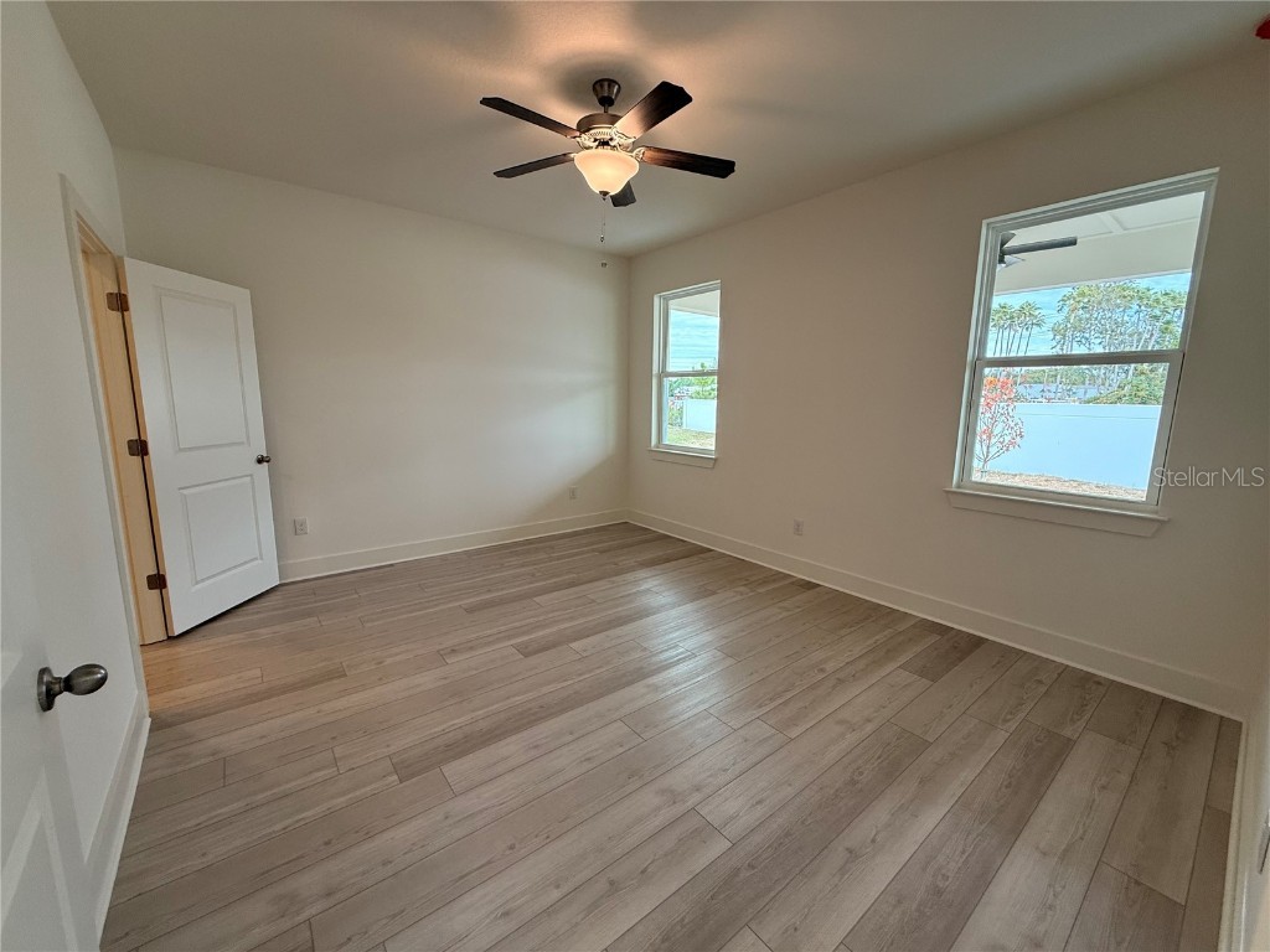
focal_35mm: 14
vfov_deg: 85.7
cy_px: 476
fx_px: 514
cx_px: 635
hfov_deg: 102.1
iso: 100
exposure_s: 1/120
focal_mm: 2.22
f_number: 2.2
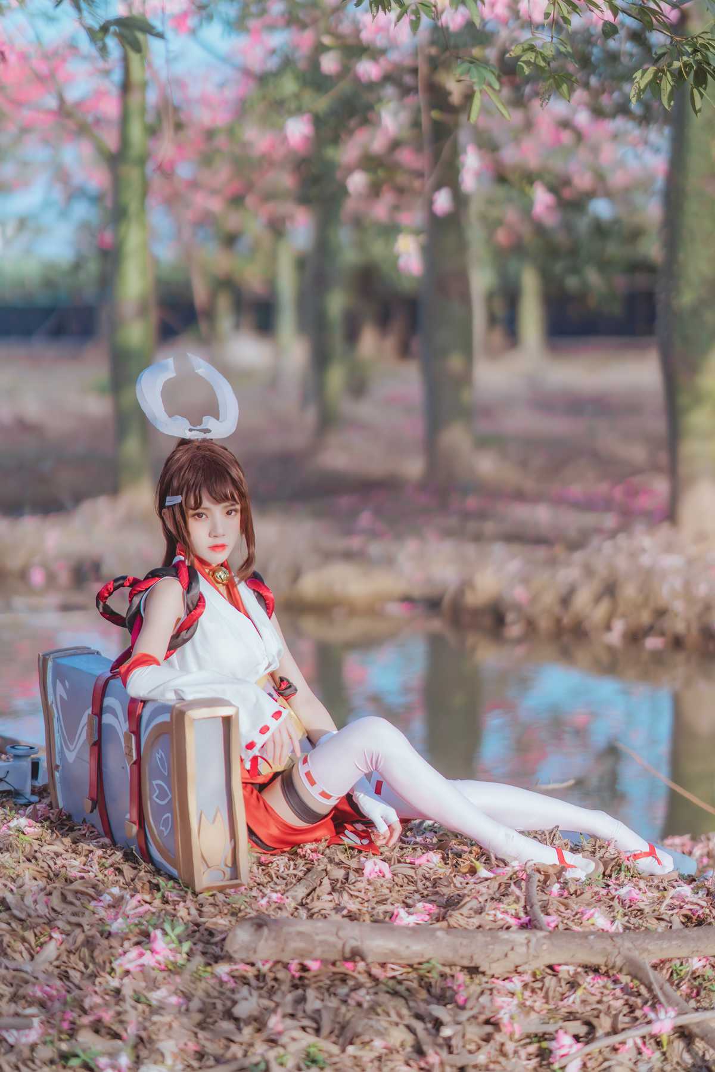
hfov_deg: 16.1
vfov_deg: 23.9
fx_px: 2531
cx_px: 358
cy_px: 536
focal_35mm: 85
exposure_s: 1/3200
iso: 160
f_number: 1.4
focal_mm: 85
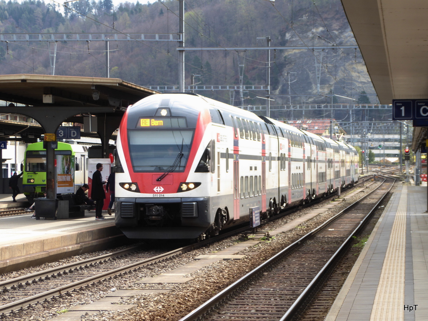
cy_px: 160
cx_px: 214
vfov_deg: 9.9
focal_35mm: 150
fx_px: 1855
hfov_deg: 13.2
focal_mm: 24.2
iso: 100
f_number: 5.3
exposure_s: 1/60
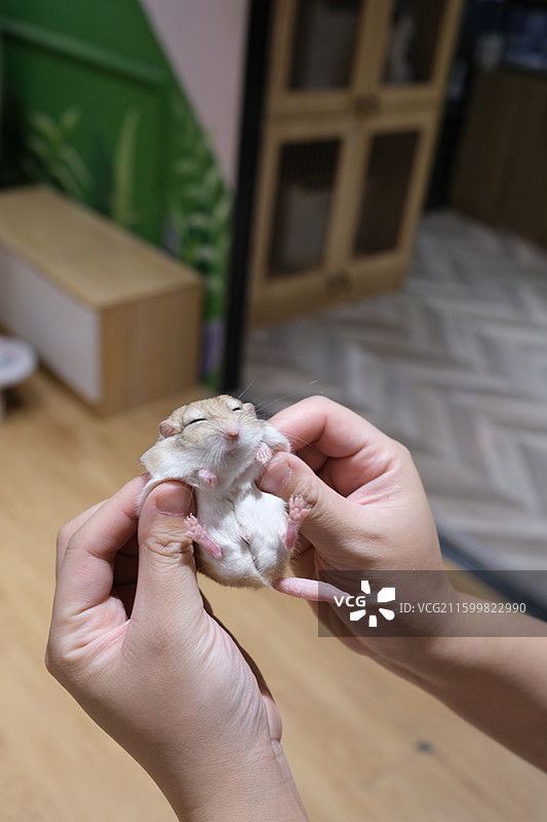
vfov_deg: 54.4
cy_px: 411
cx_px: 274
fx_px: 798
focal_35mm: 35
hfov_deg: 37.8
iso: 640
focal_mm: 23
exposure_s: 1/60
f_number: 4
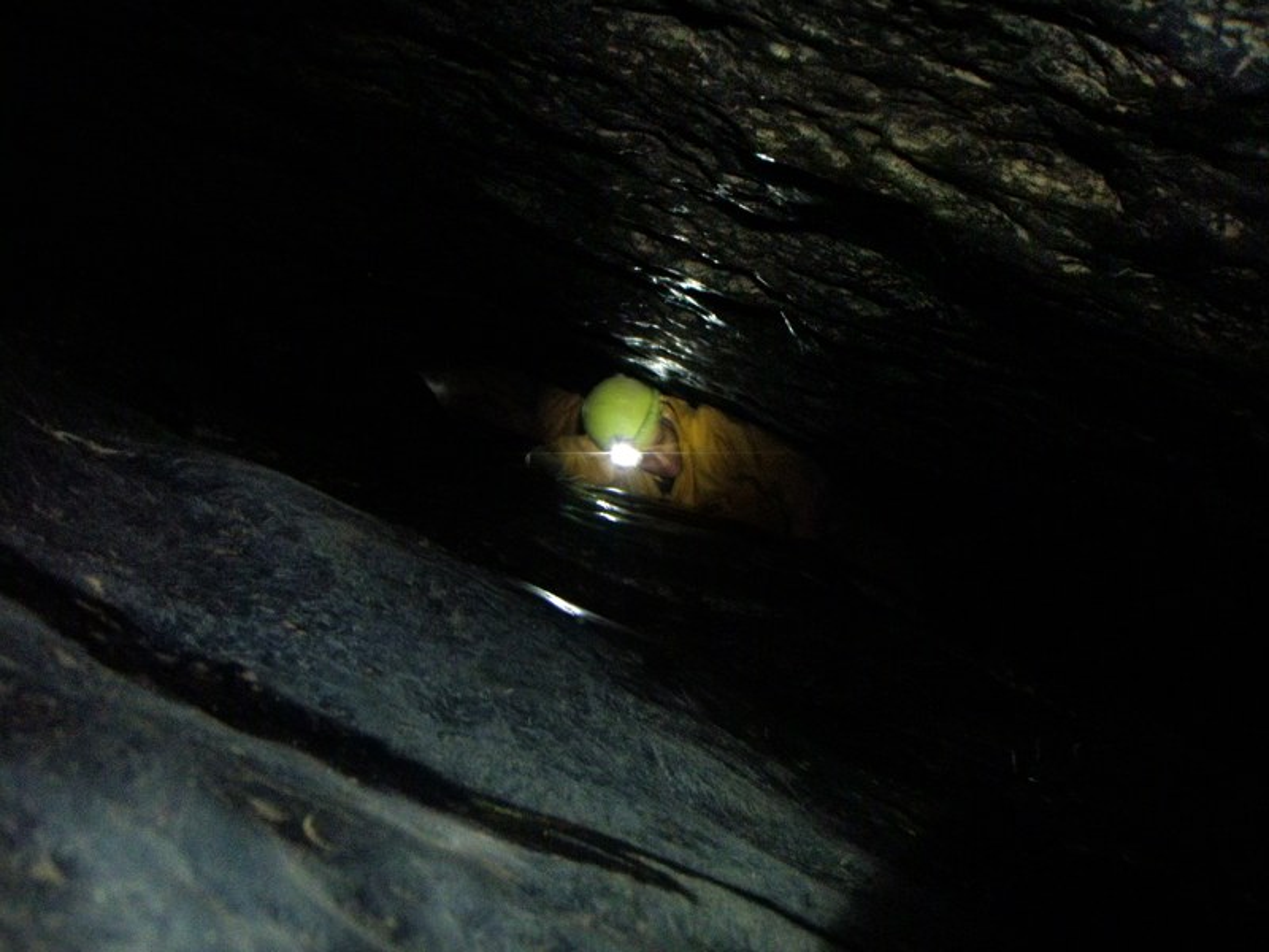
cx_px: 634
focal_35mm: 38
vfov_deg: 37.7
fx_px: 1393
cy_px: 476
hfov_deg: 49.0
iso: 400
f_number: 3.5
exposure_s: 1/4
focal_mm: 6.7
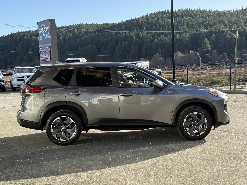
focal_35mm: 48
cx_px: 124
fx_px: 343
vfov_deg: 30.3
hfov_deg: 39.7
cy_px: 92
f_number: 1.78
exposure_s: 1/1429
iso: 100
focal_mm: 6.76
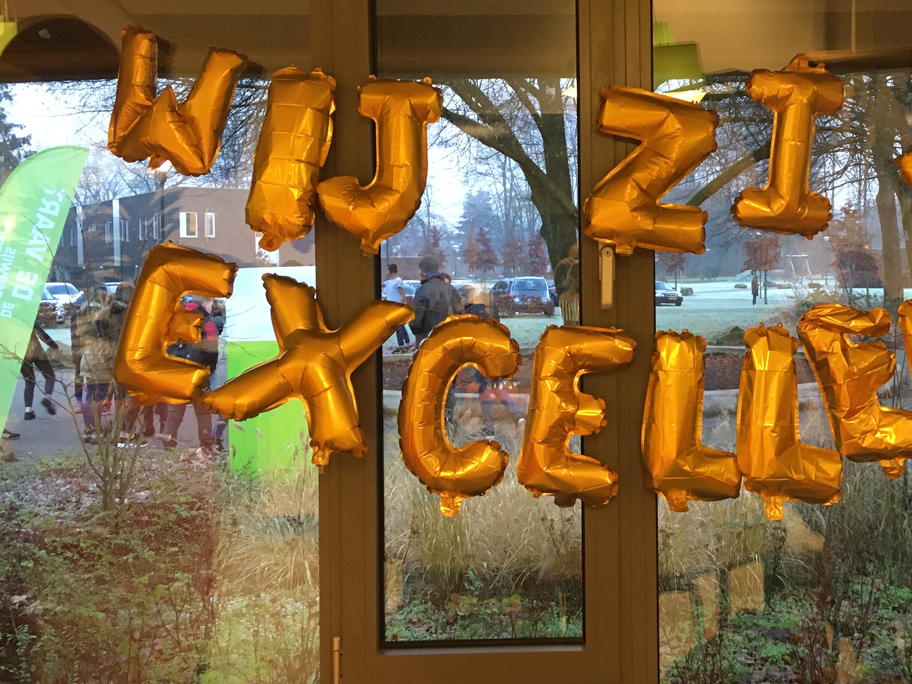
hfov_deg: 40.7
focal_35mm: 46
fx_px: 1212
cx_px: 613
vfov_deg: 31.5
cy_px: 291
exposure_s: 1/33
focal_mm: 4.15
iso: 200
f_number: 2.2
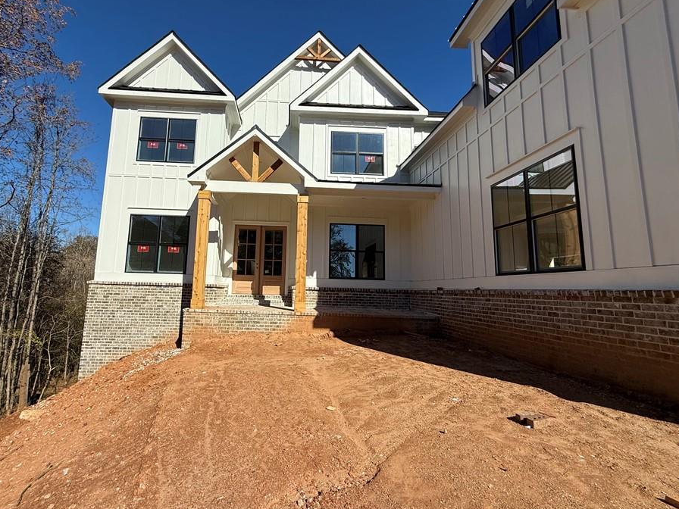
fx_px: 314
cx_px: 302
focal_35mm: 16
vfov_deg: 78.1
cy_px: 249
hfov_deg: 94.1
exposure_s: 1/4425
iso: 50
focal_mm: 2.22
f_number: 2.2
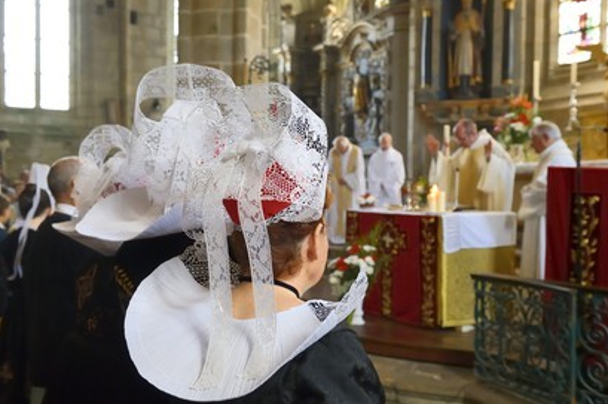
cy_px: 201
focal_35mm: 37
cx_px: 311
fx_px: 624
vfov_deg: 35.9
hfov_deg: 51.9
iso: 1600
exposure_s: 1/80
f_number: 5
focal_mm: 36
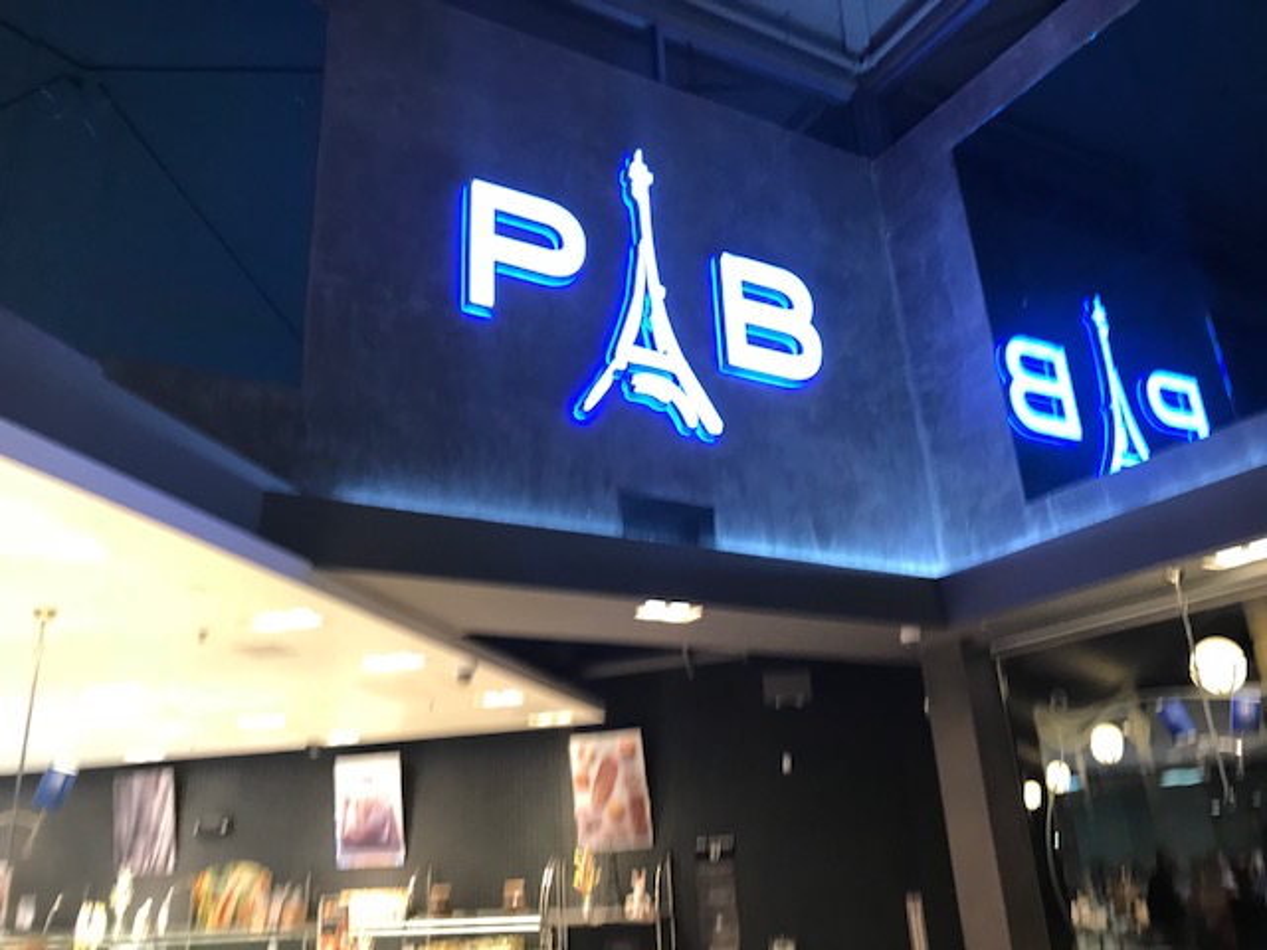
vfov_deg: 49.7
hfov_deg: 63.4
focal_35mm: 28
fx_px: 1025
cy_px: 475
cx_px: 634
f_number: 1.8
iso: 40
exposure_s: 1/20
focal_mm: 3.99
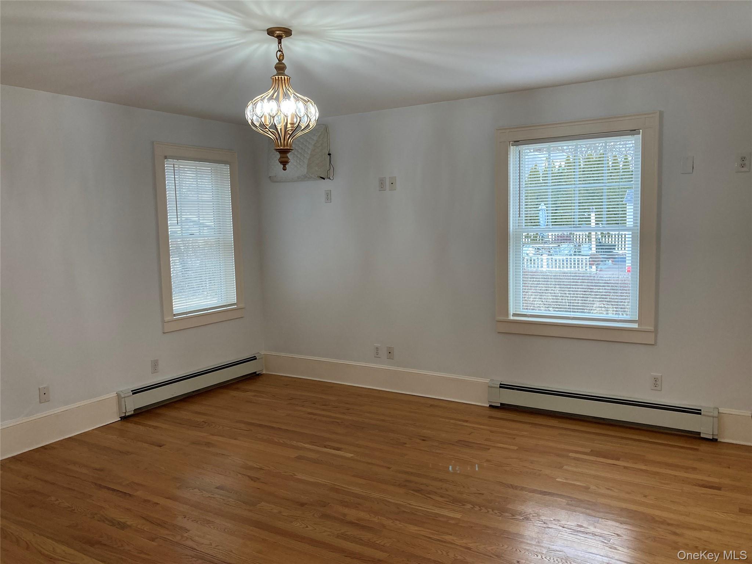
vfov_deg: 49.7
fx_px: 608
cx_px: 376
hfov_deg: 63.4
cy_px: 282
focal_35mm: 28
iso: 64
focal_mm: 3.99
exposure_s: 1/60
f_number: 1.8
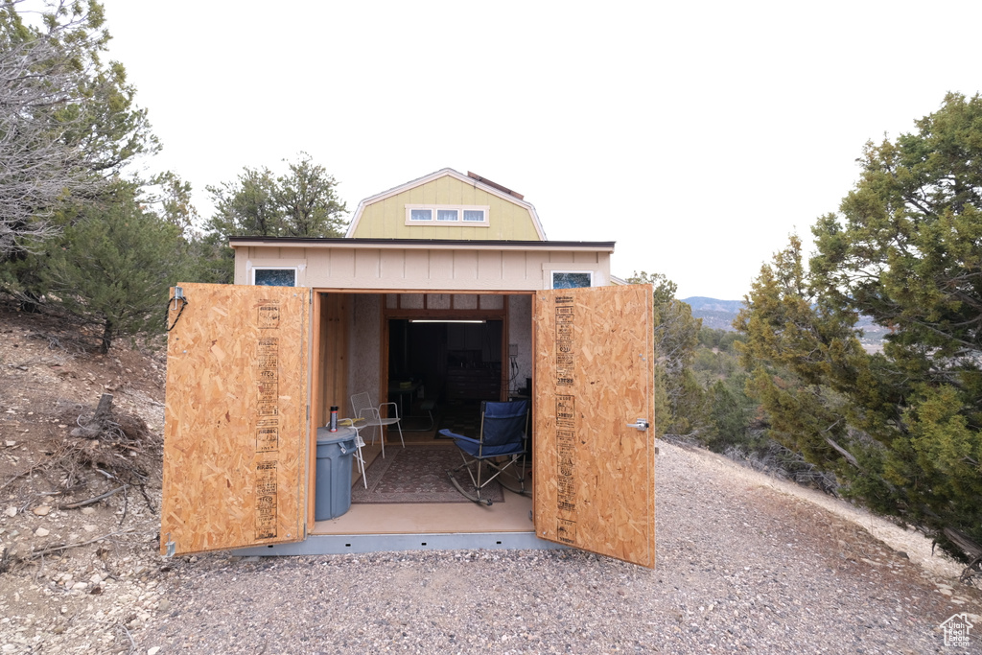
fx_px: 409
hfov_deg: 100.4
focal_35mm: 15
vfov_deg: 77.3
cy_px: 328
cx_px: 491
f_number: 4
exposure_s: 1/60
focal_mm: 10
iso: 200
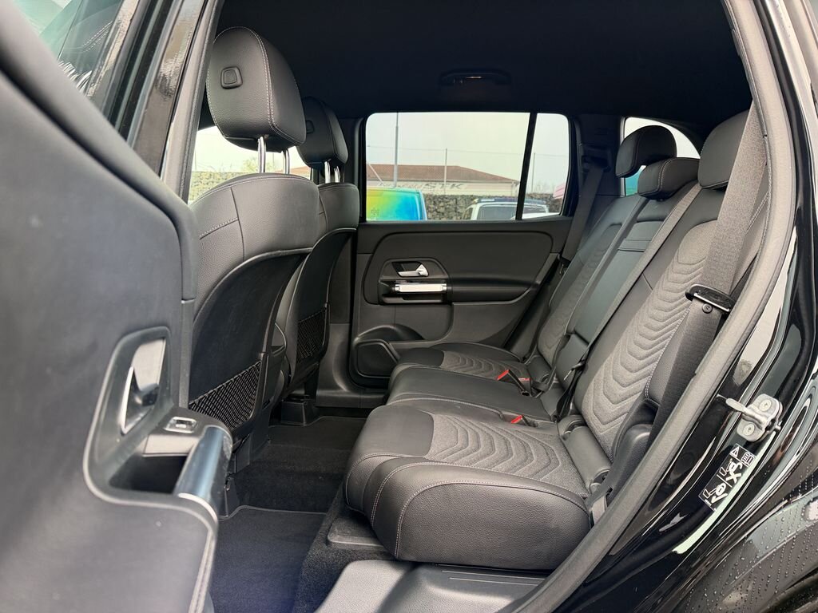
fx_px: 567
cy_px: 306
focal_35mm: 24
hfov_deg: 71.6
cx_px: 409
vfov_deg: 56.8
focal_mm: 6.76
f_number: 1.78
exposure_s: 1/121
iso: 200
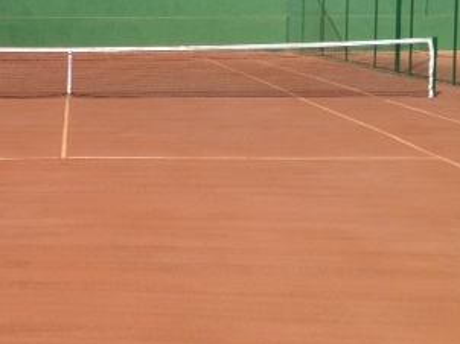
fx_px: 929
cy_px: 84
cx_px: 61
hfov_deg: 27.0
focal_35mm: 70
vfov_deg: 20.8
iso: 50
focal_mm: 4.12
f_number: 2.4
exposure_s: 1/1748
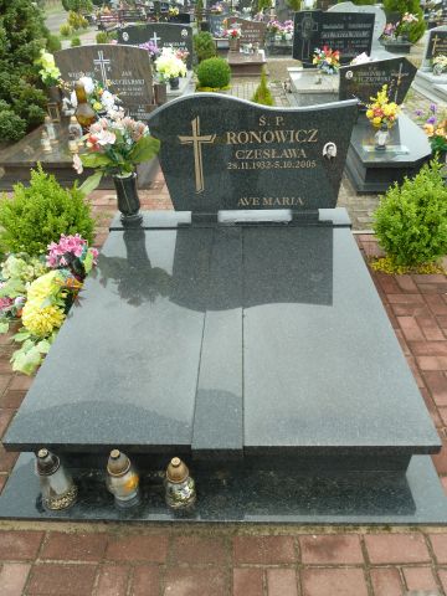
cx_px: 224
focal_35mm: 25
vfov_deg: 69.4
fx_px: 430
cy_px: 298
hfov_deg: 54.9
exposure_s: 1/60
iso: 80
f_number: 3.3
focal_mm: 4.1
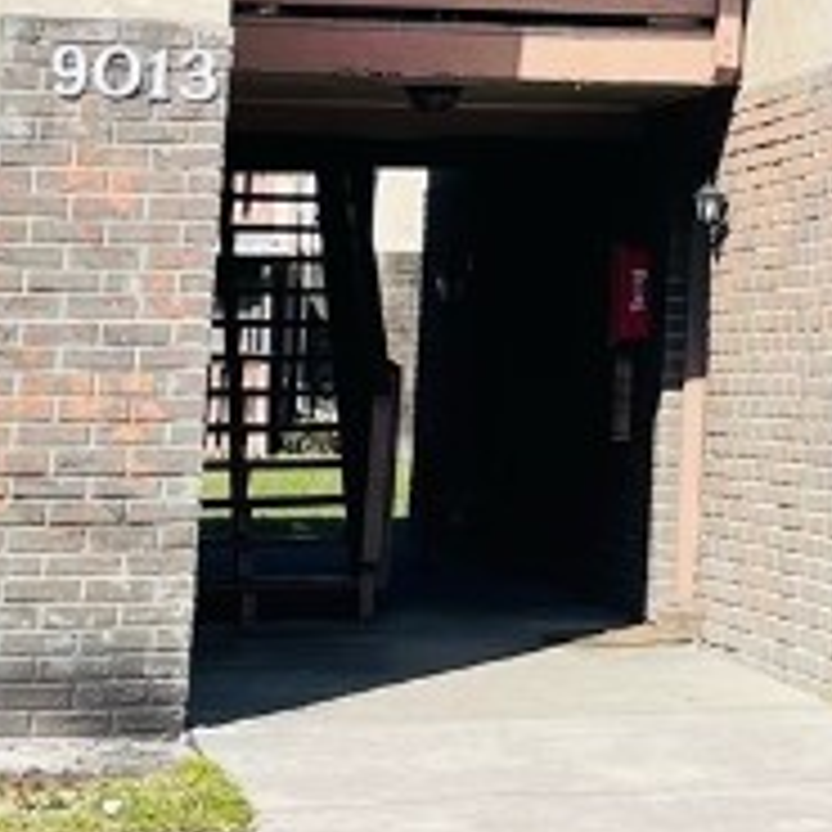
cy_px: -270
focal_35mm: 127
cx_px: 1232
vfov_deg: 13.2
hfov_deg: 13.0
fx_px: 3453
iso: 32
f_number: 1.6
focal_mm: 5.1
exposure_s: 1/2012
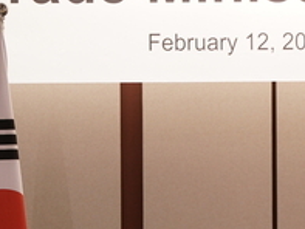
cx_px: 373
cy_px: 282
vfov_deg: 3.0
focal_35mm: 491
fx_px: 4329
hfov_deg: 4.0
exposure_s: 1/125
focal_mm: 180
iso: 2500
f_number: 2.8
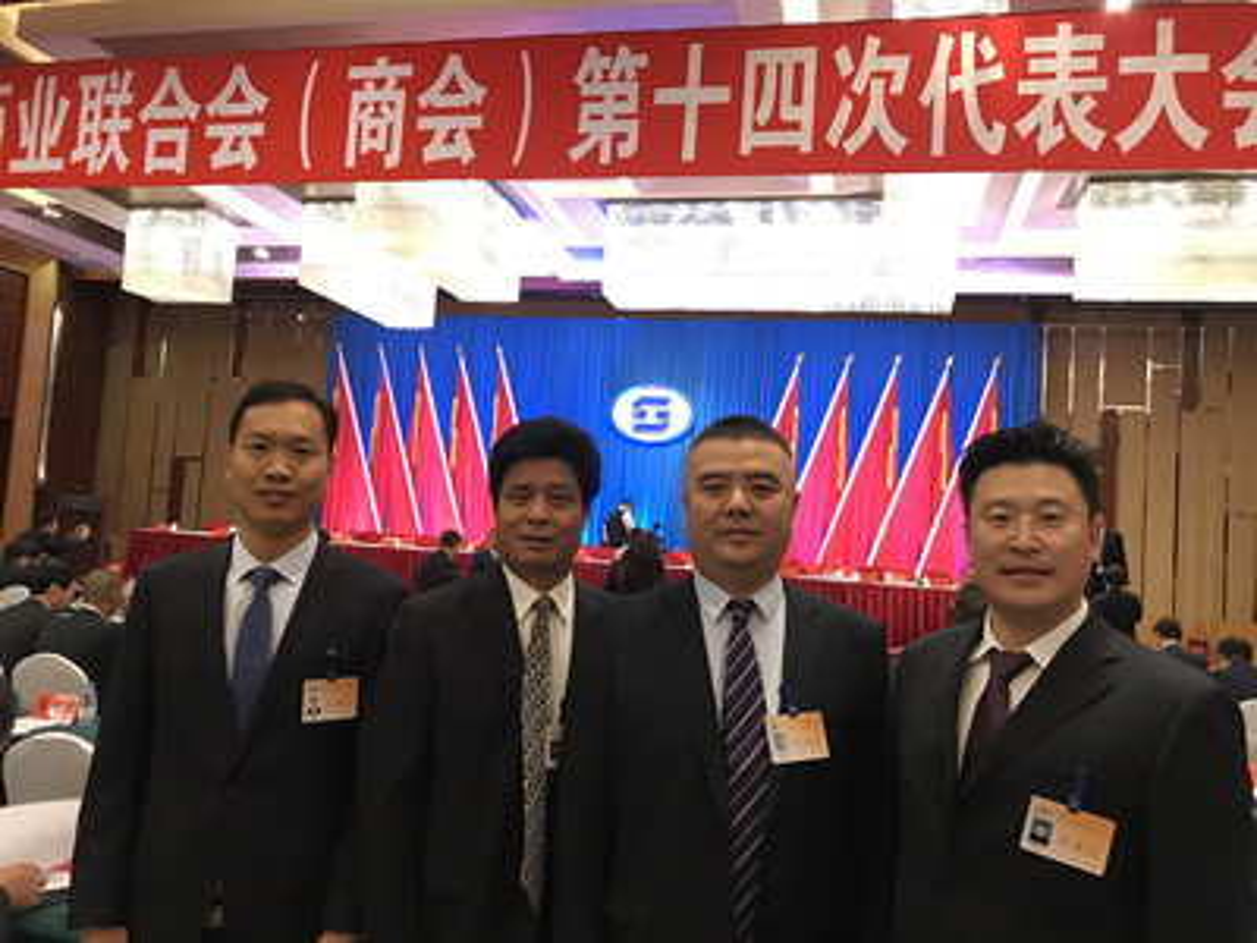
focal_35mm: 28
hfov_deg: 63.4
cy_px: 472
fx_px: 1017
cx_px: 628
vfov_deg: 49.7
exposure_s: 1/17
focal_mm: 3.99
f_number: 1.8
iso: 80
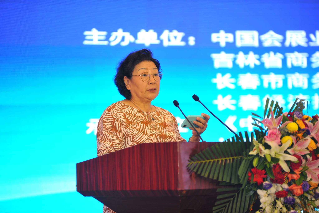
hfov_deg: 12.8
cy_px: 106
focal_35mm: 160
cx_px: 160
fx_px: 1417
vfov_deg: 8.6
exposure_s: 1/200
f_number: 3.2
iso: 1600
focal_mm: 160
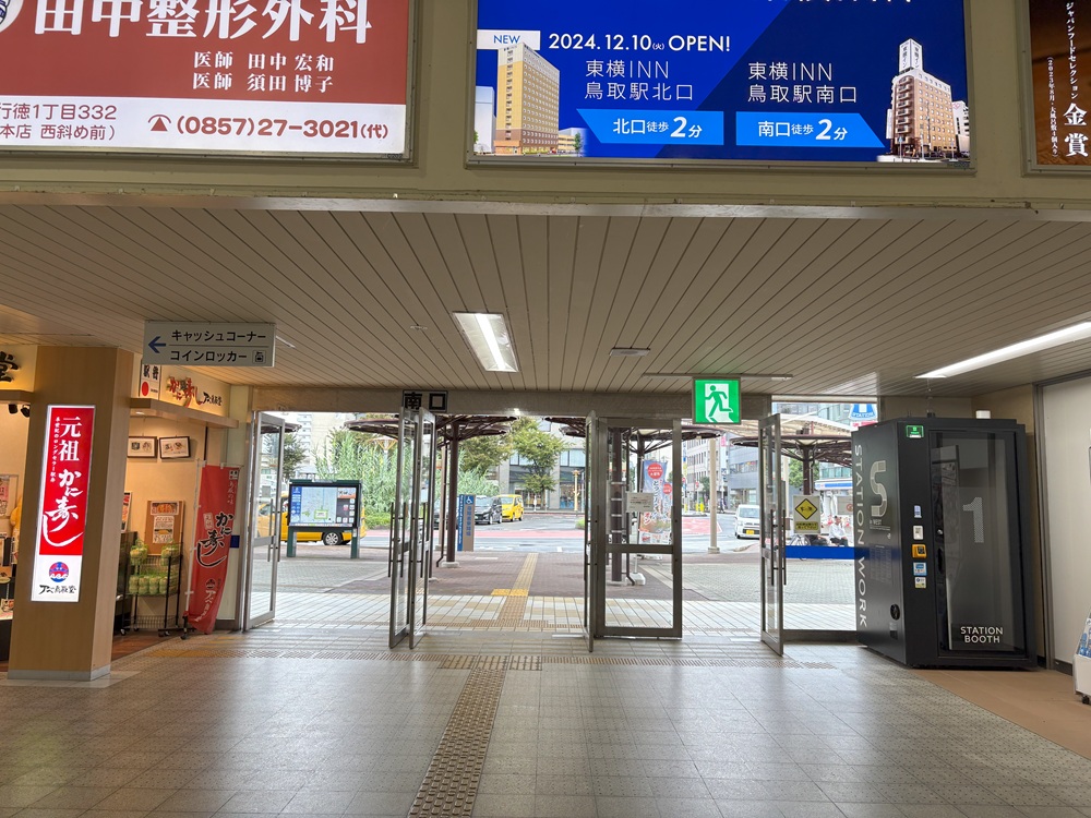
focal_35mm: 26
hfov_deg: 67.3
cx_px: 546
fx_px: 819
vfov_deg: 53.1
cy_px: 409
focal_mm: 5.96
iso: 32
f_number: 1.6
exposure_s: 1/130
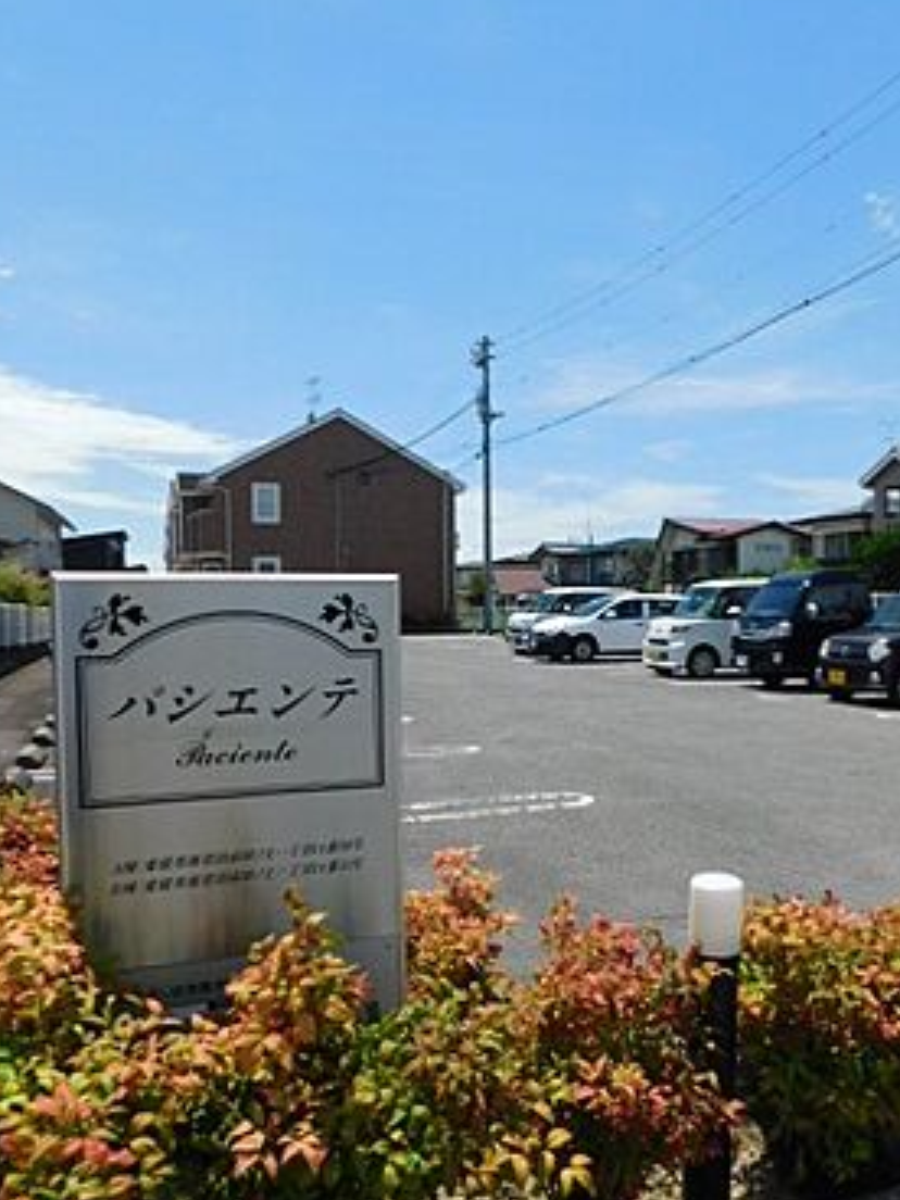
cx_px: 551
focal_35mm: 30
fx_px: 1040
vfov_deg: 59.9
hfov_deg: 46.5
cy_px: 646
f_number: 6
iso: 125
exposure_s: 1/640
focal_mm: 4
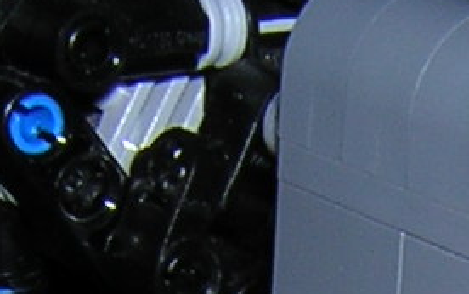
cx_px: 646
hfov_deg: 9.3
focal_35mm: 221
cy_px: 753
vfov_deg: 5.7
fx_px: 2827
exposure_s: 1/60.1
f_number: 5.2
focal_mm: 4.7
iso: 100
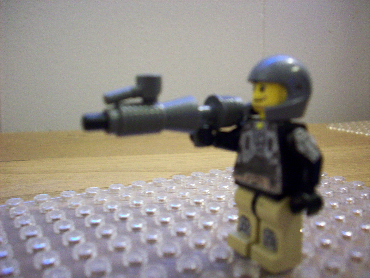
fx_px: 395
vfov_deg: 38.7
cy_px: 139
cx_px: 185
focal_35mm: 37
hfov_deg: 50.1
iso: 197
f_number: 2.8
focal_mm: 6.2
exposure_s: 1/8
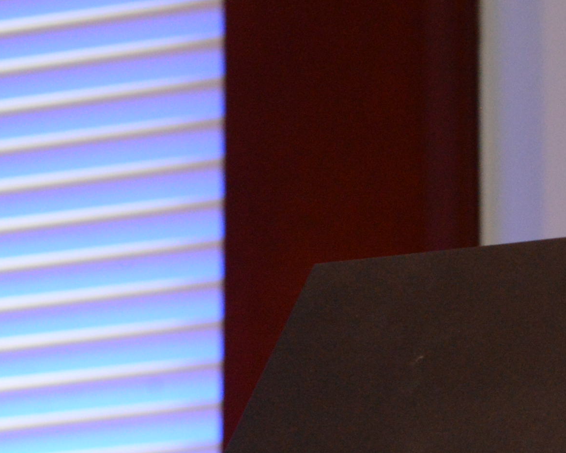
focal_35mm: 355
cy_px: 255
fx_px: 5946
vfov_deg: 4.4
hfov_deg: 5.4
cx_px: 1087
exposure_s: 1/100
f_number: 7.1
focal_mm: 98
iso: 4000
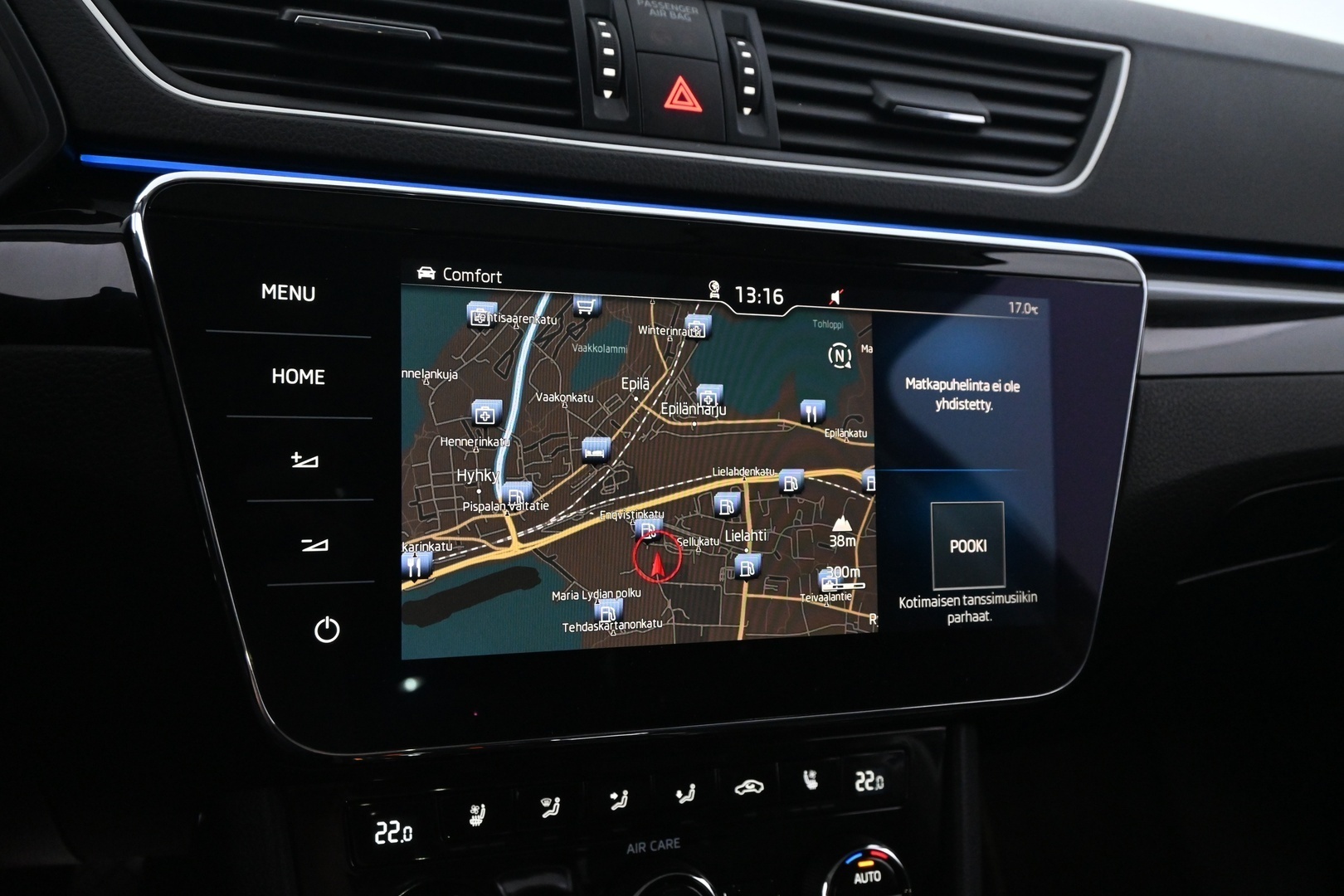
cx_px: 672
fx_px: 1148
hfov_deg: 60.7
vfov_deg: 42.6
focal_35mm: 31
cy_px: 448
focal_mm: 20.5
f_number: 5.6
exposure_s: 1/30
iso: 4000
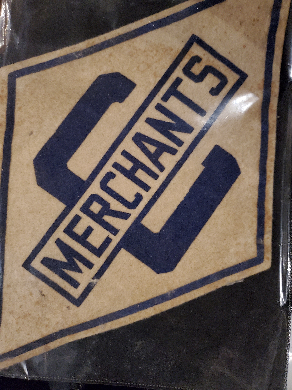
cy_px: 195
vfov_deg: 67.3
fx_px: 292
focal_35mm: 26
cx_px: 146
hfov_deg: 53.1
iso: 640
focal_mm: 4.3
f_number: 1.5
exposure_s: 1/24
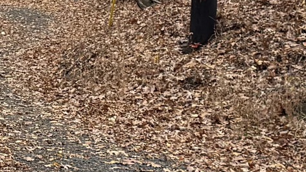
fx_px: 1380
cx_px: -126
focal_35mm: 170
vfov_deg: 7.1
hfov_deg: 12.2
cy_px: -23
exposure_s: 1/708
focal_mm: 6.76
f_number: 1.78
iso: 100
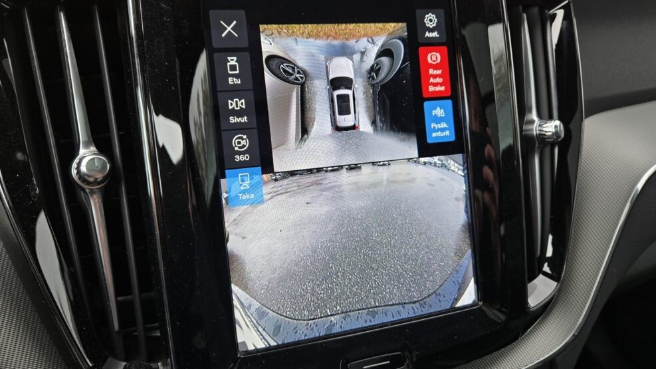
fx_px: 452
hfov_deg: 71.9
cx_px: 325
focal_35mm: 26
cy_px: 172
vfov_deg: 44.3
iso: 64
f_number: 1.8
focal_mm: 5.4
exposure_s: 1/180
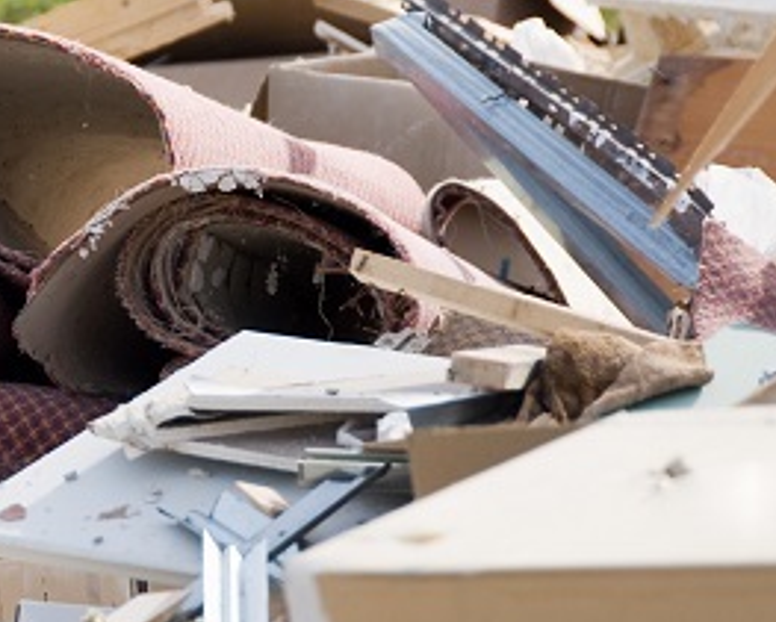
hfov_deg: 4.6
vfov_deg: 3.7
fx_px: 9749
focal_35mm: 424
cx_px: 62
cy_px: 223
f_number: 5.6
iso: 100
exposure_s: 1/320
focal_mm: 120
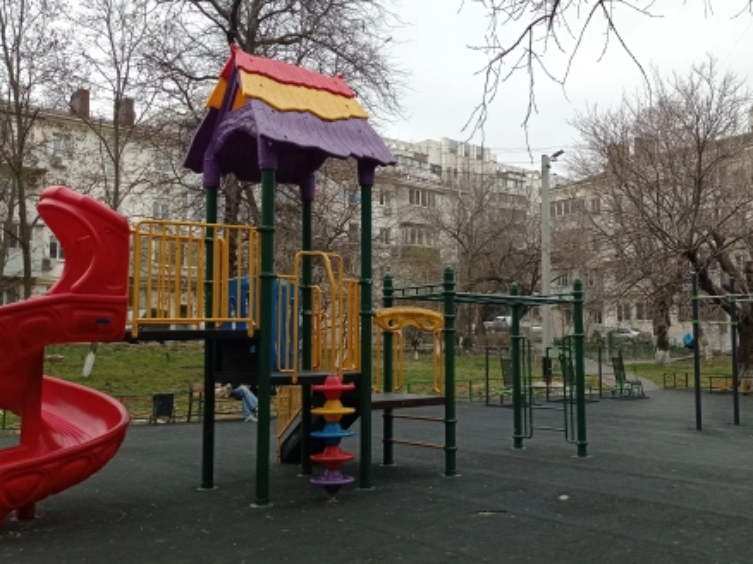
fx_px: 870
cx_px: 461
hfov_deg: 46.5
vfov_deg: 35.9
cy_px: 280
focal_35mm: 40
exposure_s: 1/864
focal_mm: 4.7
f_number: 1.79
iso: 104
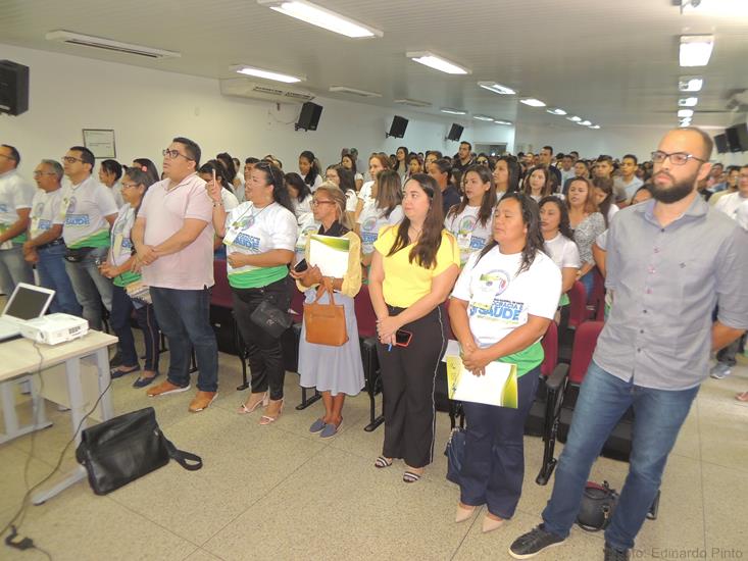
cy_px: 280
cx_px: 374
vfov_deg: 56.8
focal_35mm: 24
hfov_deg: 71.6
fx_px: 519
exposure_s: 1/30
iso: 320
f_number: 3
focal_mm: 4.3
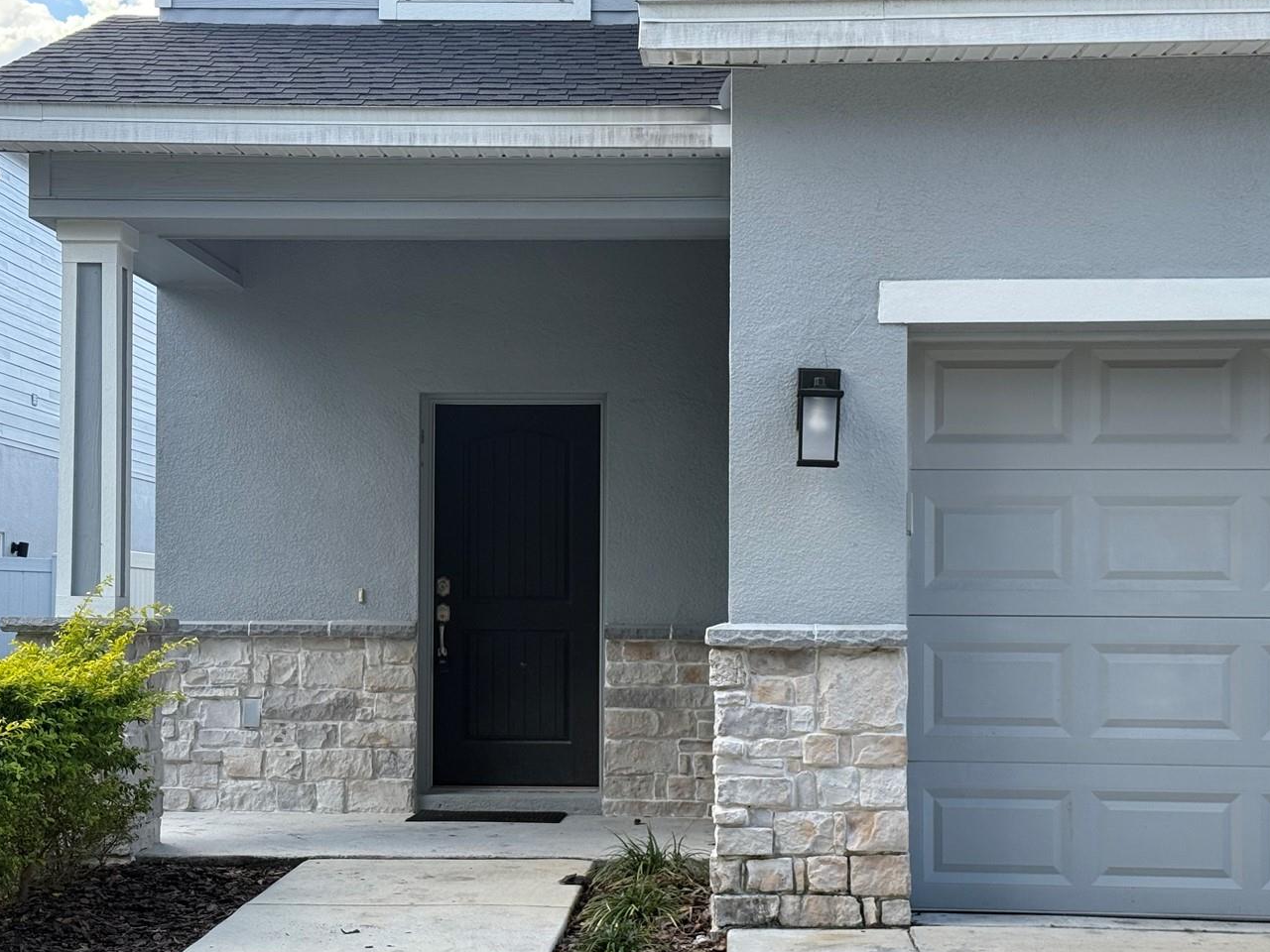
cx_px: 631
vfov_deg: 24.4
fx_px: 2201
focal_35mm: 60
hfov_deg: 32.2
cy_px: 556
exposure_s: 1/620
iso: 64
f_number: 1.78
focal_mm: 6.76
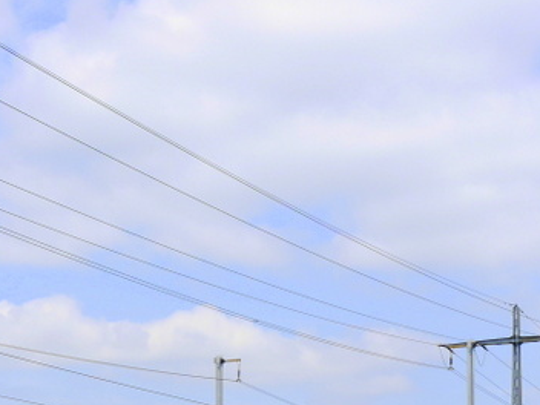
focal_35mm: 100
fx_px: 1560
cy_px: 587
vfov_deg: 14.0
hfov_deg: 19.6
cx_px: 238
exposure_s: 1/400
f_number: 8
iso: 160
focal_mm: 16
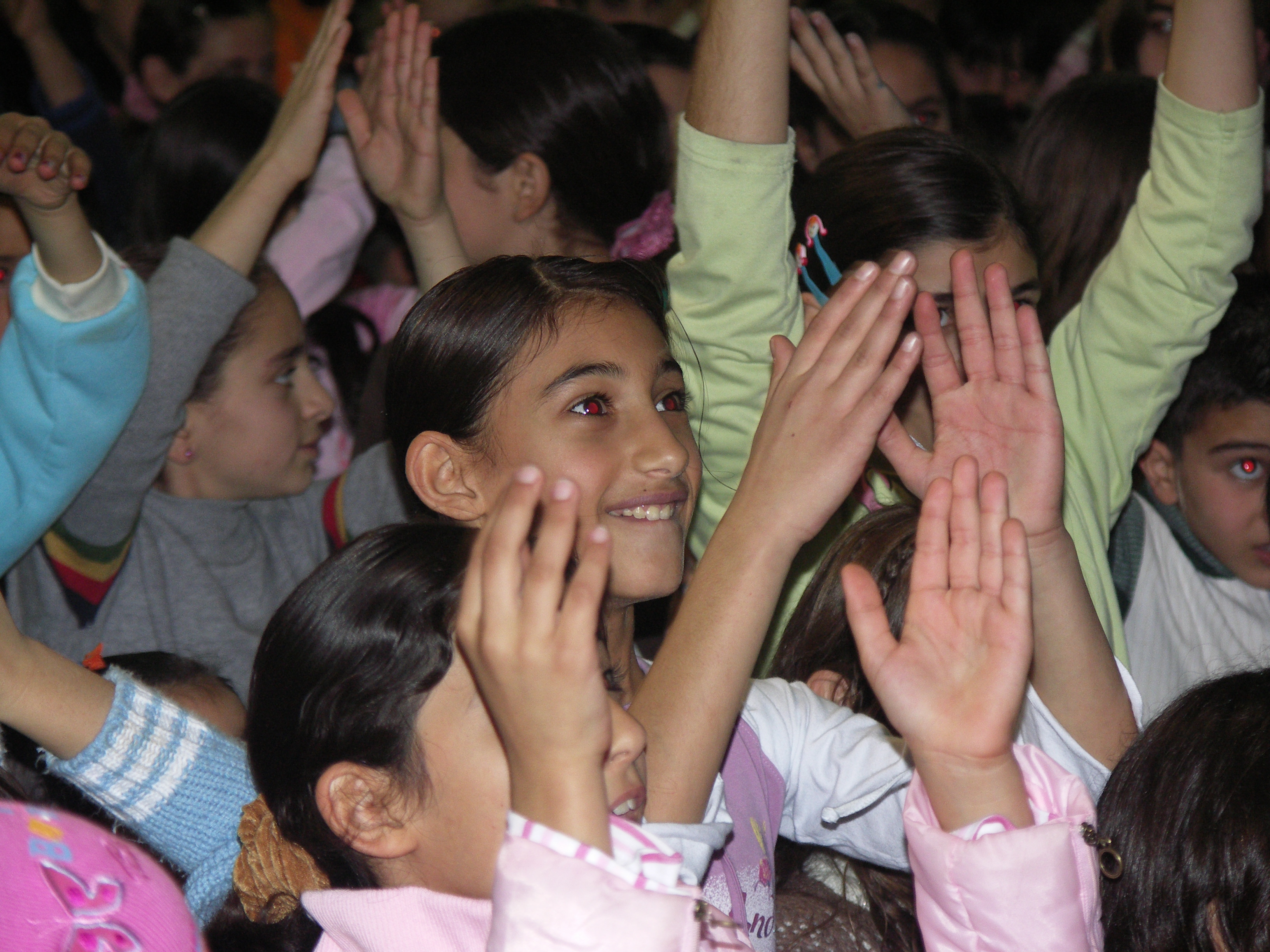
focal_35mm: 165
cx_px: 635
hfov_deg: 12.0
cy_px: 476
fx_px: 6054
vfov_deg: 9.0
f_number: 3.5
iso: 200
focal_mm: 42.5
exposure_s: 1/160
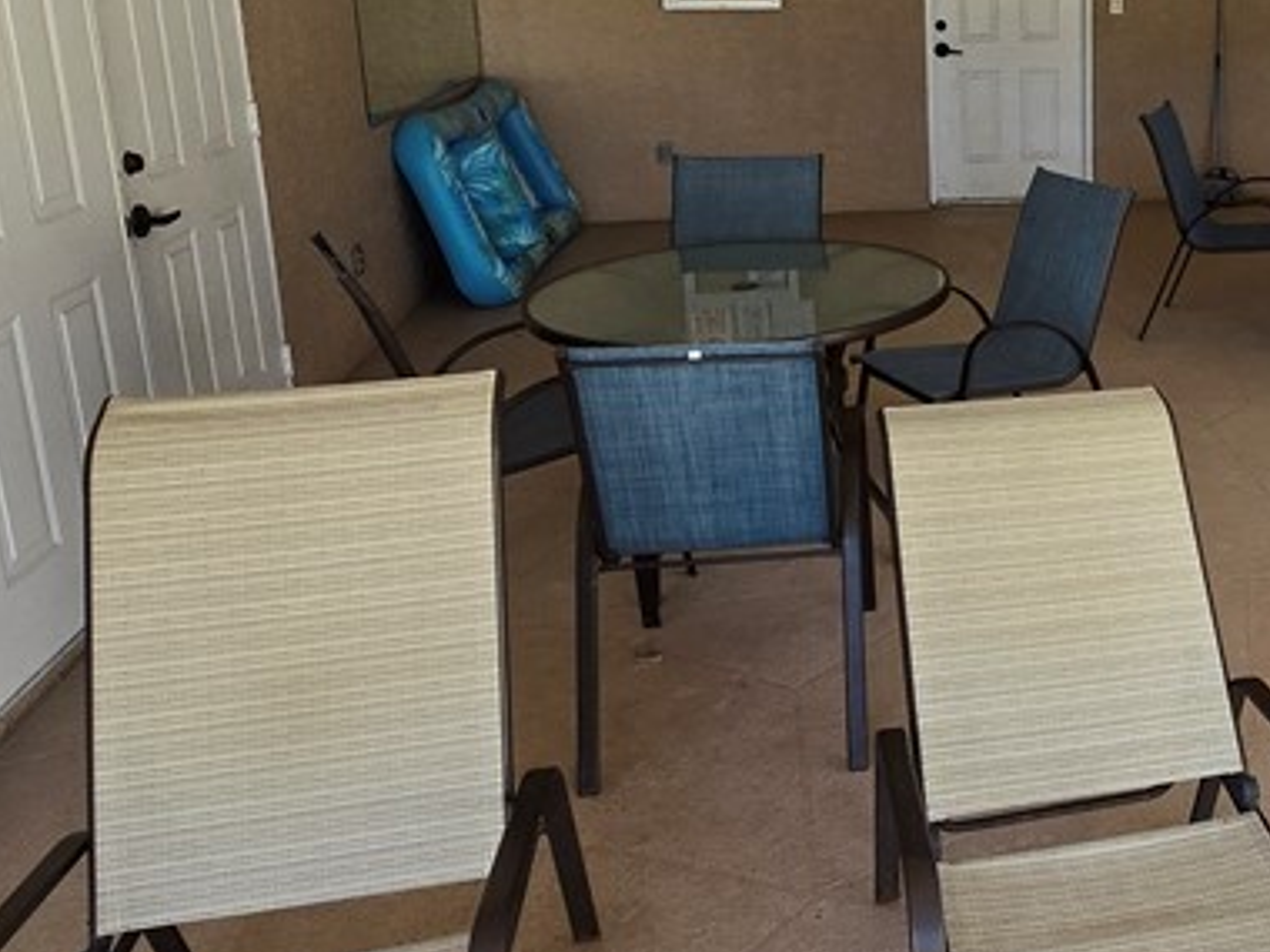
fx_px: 1284
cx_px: 1170
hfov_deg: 46.8
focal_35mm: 35
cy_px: 254
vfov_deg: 39.7
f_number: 2.2
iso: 100
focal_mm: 2.2
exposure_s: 1/359
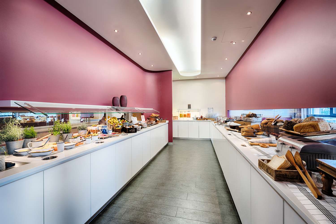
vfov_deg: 77.3
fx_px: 140
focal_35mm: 15
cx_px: 168
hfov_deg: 100.4
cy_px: 112
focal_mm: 15
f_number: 8
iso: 100
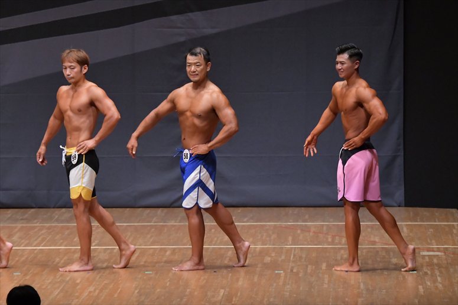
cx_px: 229
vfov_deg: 6.1
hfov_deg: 9.2
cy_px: 152
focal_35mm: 225
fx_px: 2861
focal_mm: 150
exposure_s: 1/400
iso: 6400
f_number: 5.6
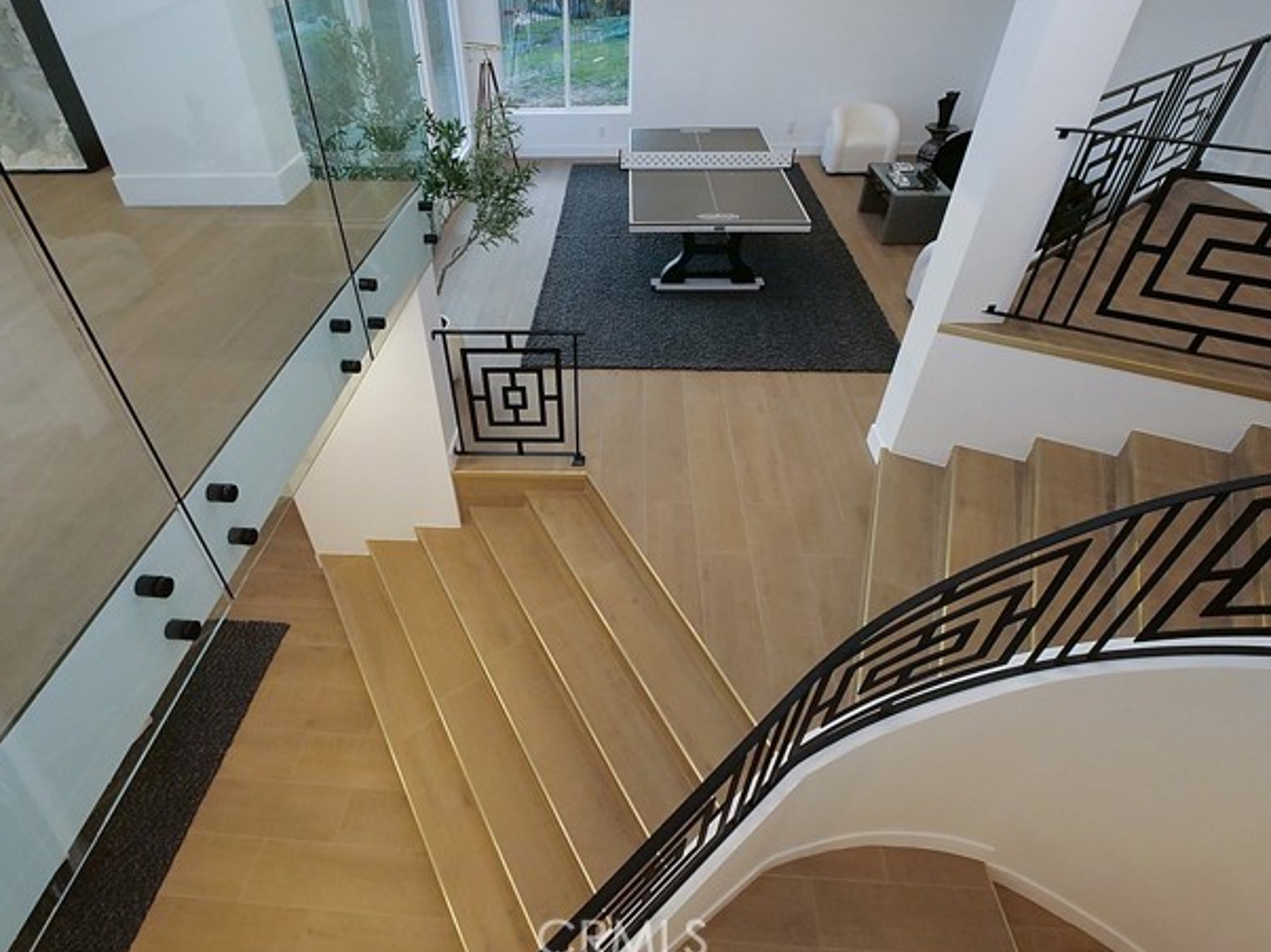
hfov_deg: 91.0
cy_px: 463
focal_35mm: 17
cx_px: 646
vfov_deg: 74.7
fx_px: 624
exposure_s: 1/80
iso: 2000
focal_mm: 8
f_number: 7.1
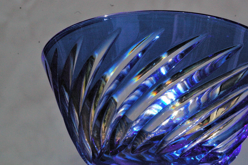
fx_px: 317
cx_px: 145
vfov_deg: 29.2
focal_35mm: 46
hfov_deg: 42.6
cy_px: 93
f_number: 13
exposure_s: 1/1000
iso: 1600
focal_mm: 26
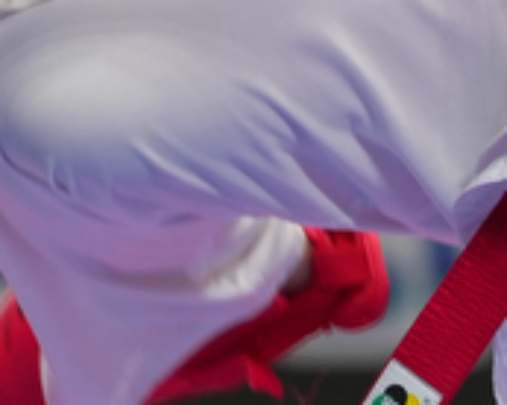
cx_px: 211
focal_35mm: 1579
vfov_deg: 1.0
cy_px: 217
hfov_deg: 1.2
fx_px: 23667
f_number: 2.8
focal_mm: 182
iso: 500
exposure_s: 1/1000
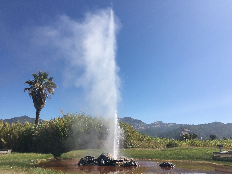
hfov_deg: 61.7
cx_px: 116
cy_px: 87
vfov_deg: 48.2
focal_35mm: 29
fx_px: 194
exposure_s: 1/1923
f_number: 2.2
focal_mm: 4.15
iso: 25
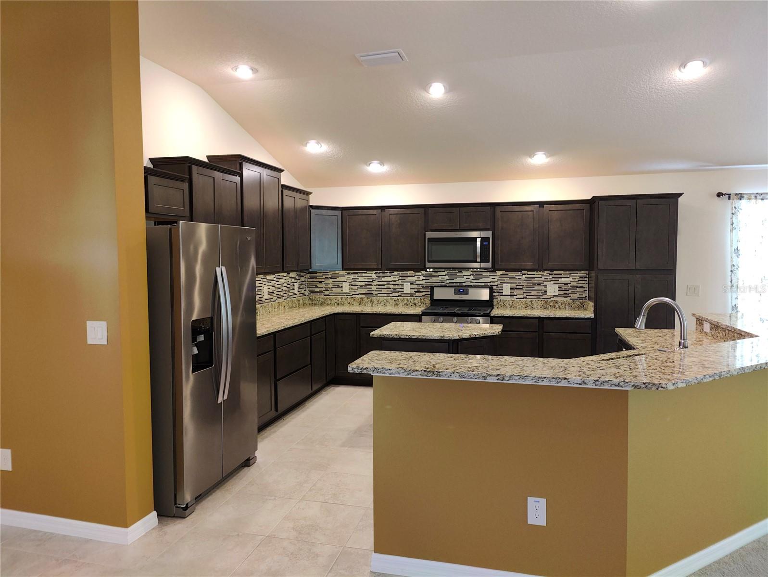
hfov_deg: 73.9
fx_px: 511
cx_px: 384
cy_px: 288
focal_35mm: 23
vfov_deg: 58.9
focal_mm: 6.06
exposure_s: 1/30
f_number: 1.8
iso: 500
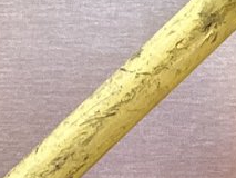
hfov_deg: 9.0
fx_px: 1501
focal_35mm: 220
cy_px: 269
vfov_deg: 6.7
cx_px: 106
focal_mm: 3.3
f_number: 2.4
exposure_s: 1/100
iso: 50
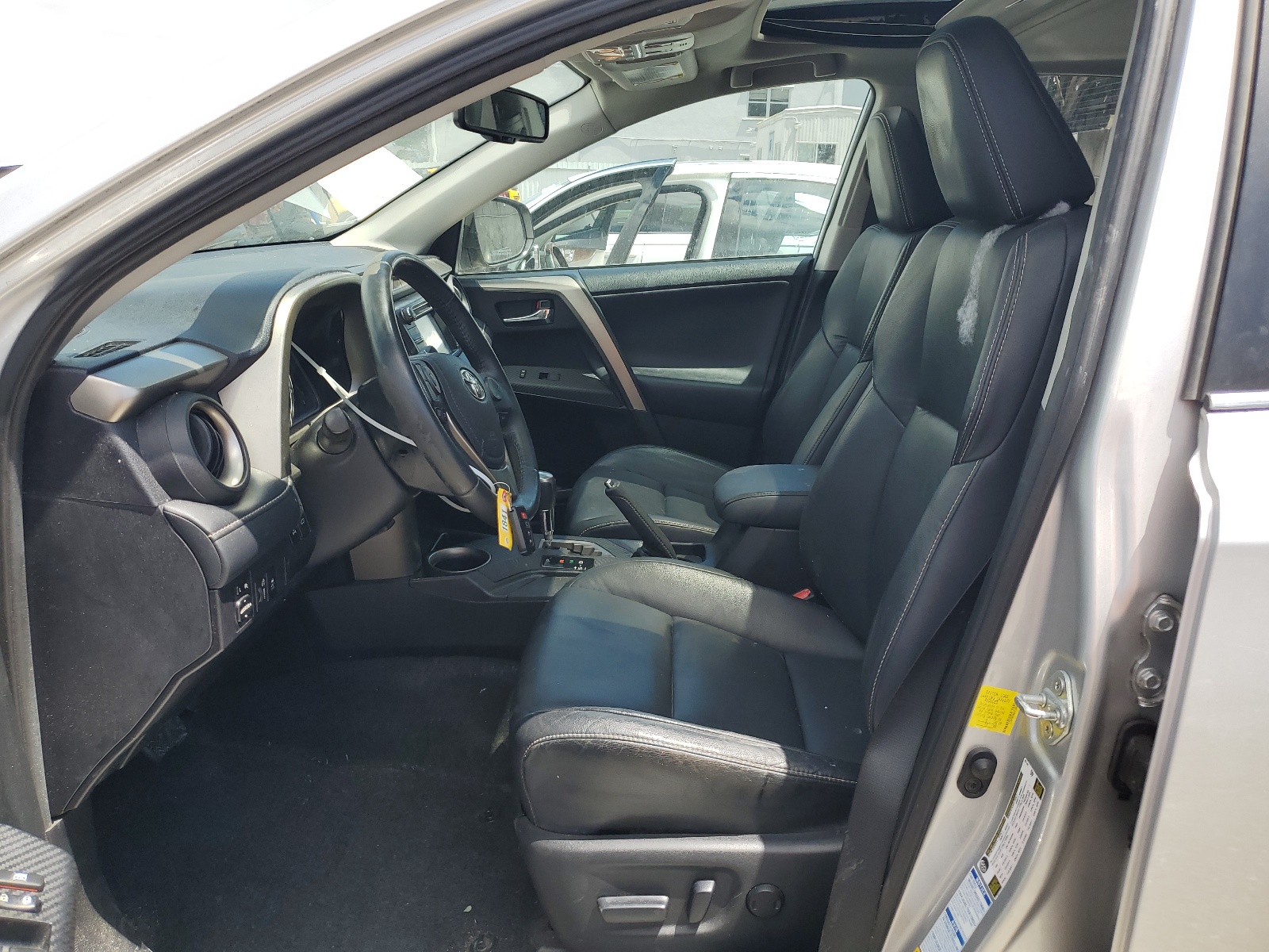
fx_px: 953
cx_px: 634
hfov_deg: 67.3
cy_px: 476
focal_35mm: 26
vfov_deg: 53.1
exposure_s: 1/1111
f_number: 1.5
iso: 50
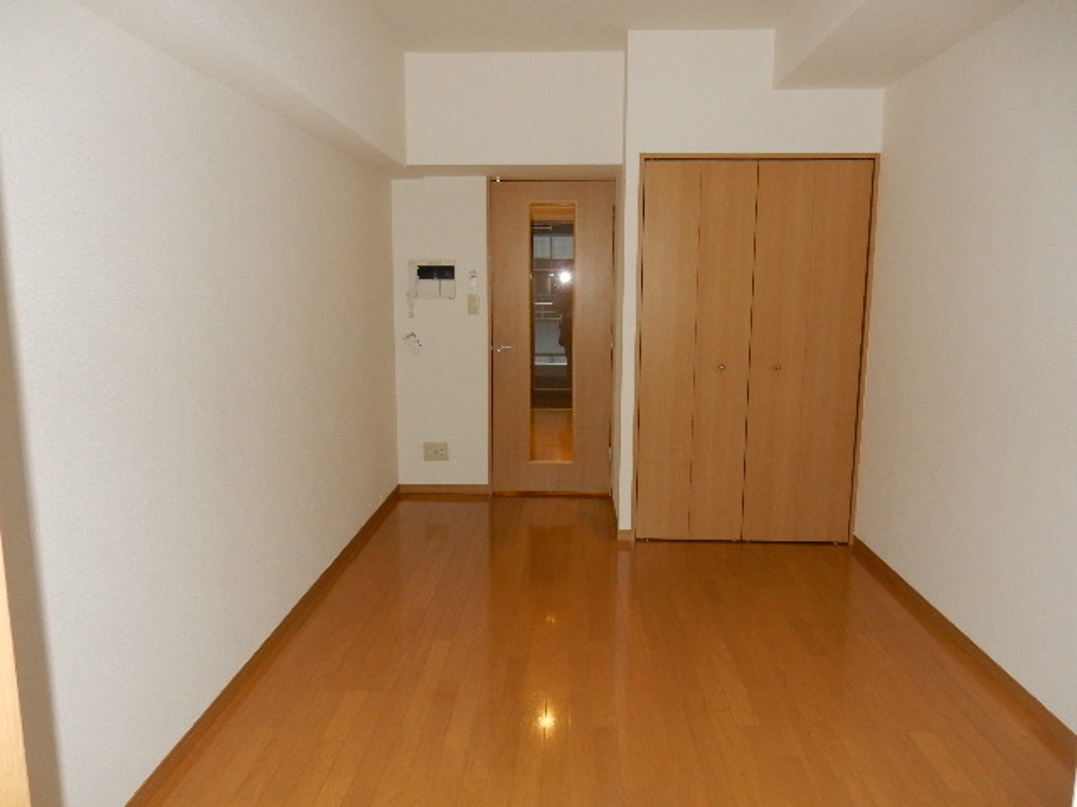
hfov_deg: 69.4
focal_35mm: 25
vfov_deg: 54.9
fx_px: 778
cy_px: 404
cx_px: 538
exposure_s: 1/30
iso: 360
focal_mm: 4.5
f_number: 3.7
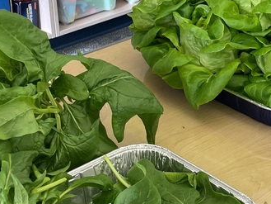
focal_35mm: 81
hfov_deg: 23.3
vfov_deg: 18.2
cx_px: 261
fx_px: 634
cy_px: 92
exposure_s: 1/121
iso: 100
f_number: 1.6
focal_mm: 4.2
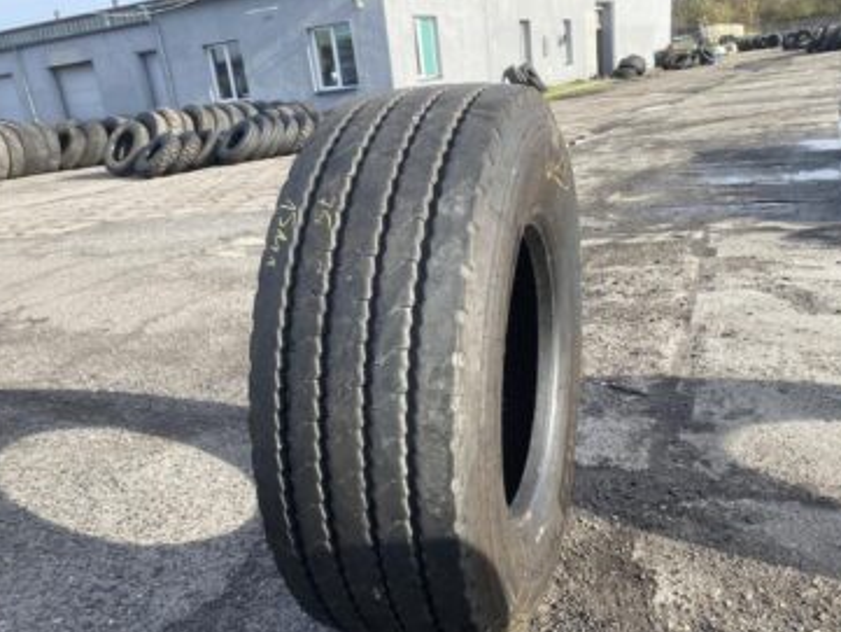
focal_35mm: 31
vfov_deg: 45.3
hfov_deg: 58.3
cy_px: 374
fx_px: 753
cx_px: 443
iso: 32
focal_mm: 4.25
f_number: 1.8
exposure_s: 1/998
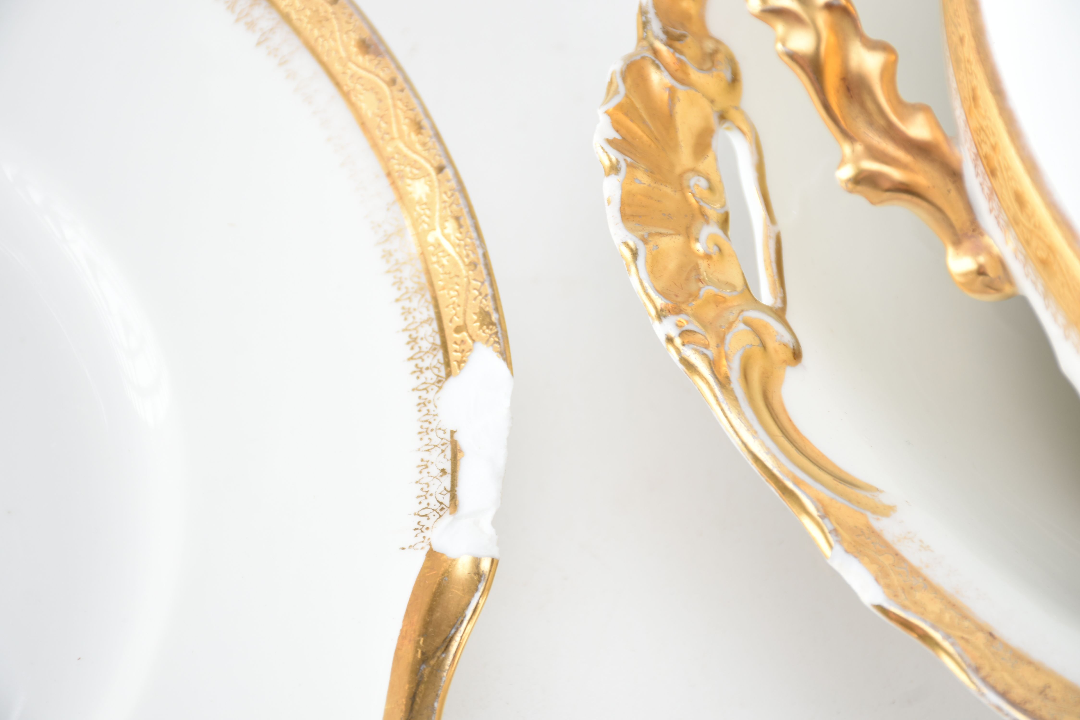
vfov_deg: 10.8
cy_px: 360
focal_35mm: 128
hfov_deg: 16.1
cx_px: 540
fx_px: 3826
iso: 100
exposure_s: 1/100
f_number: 8
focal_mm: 85
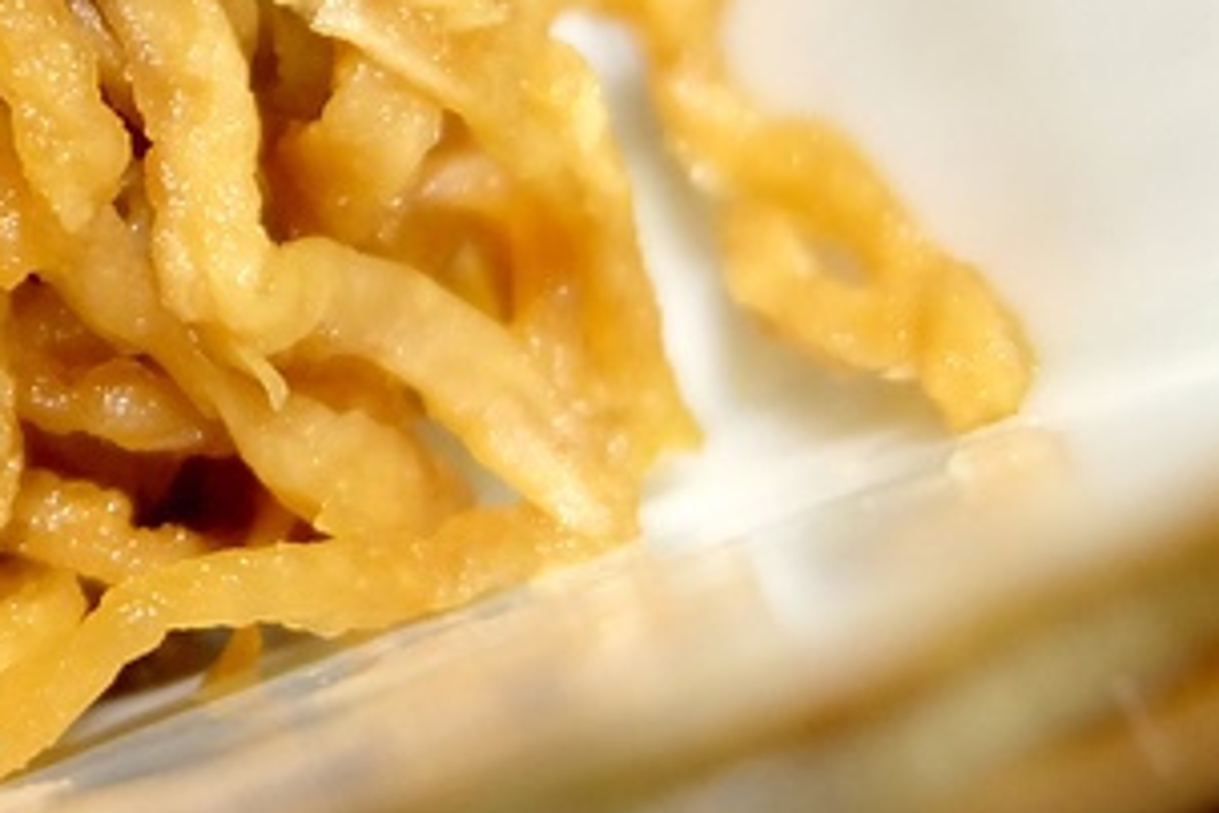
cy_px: -191
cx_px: -785
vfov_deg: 9.5
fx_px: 4808
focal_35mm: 142
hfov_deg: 13.4
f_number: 4.5
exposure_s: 1/40
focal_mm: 28.2
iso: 1600
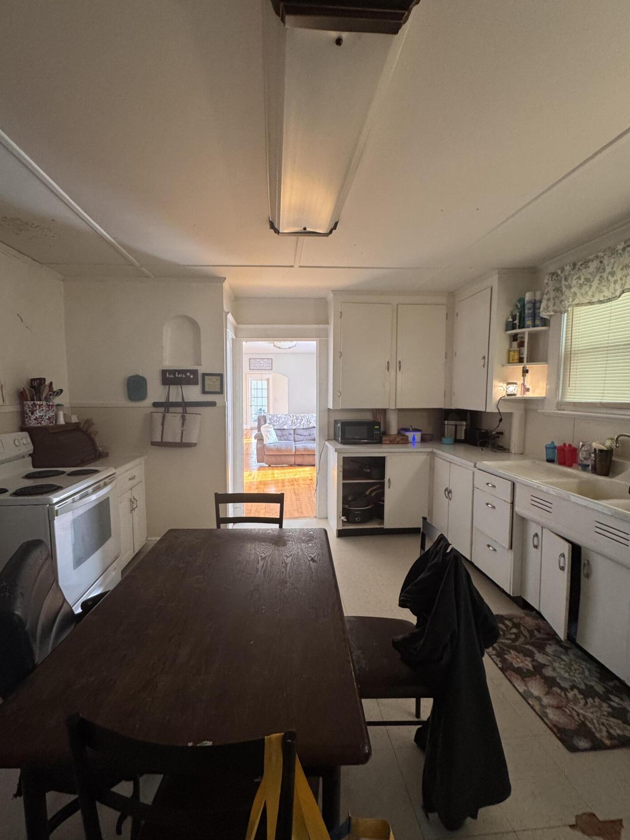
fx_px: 364
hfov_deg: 81.7
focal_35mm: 15
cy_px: 418
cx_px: 300
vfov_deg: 98.2
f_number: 2.2
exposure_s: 1/60
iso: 400
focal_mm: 2.22
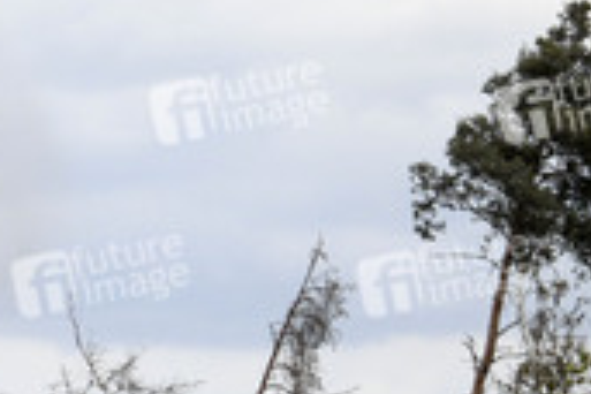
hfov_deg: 3.7
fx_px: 9094
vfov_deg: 2.5
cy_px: 17
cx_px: 147
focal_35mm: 554
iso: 2000
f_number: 5.3
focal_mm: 210
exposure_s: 1/8000
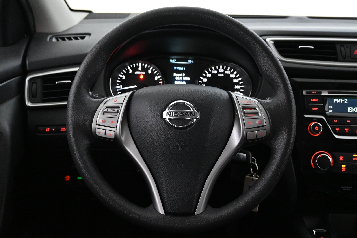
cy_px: 119
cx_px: 178
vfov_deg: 36.2
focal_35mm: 37
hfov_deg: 52.2
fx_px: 364
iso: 4500
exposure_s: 1/40
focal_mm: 24.5
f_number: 4.2
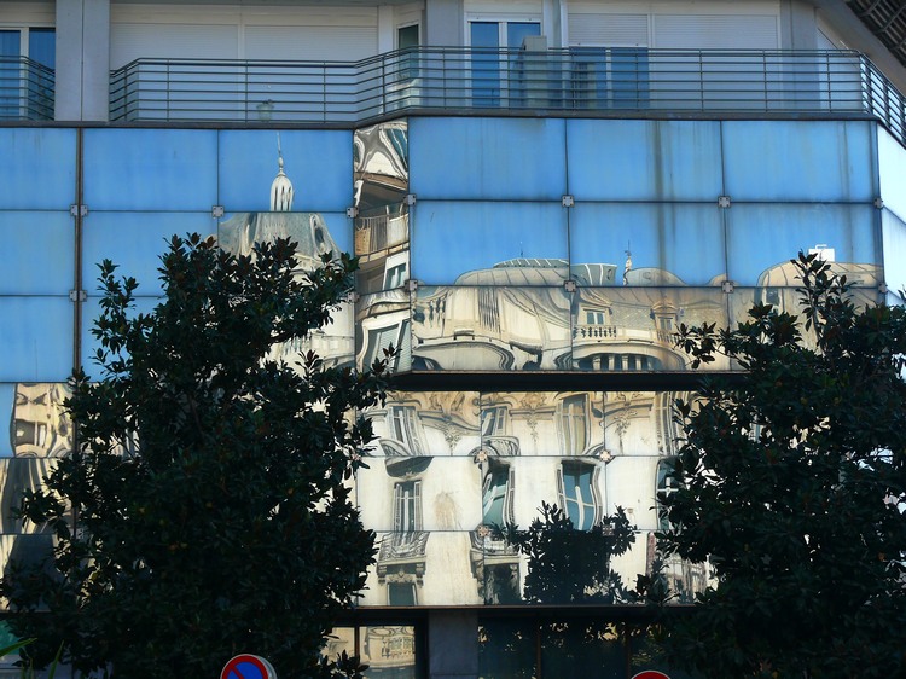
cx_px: 453
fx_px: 2381
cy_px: 340
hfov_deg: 21.5
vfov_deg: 16.2
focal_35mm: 91
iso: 100
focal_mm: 19.2
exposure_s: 1/125
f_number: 4
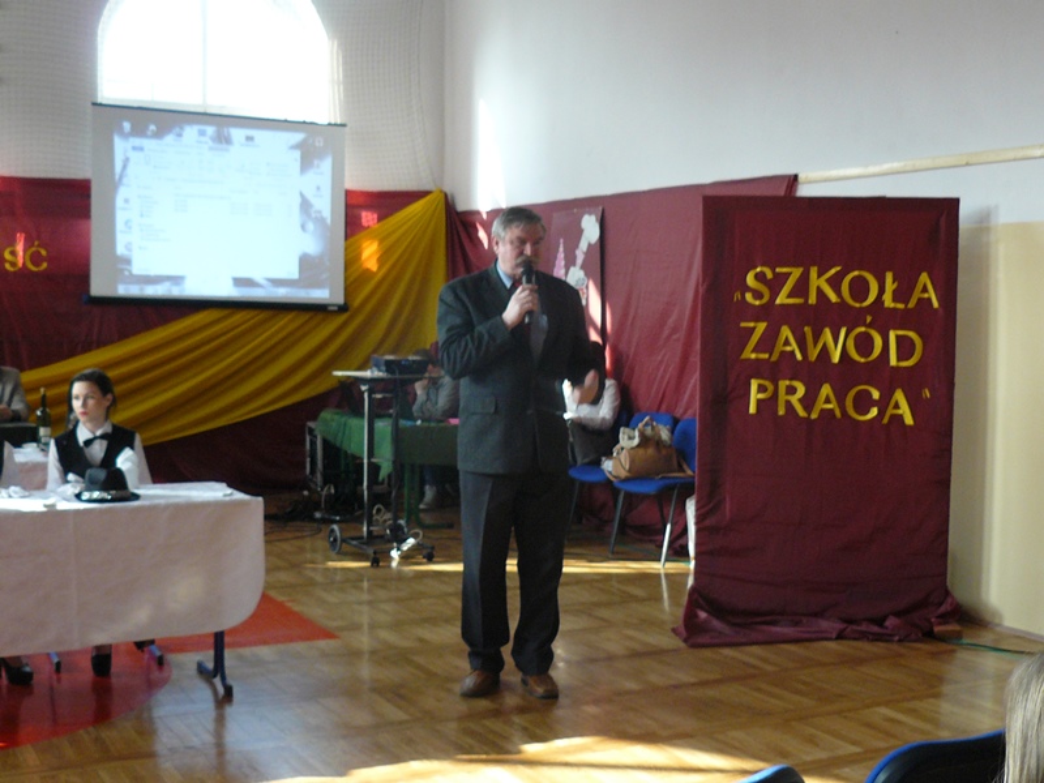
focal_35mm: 48
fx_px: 1448
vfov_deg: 30.3
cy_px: 392
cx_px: 522
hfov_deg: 39.7
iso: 200
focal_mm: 6.6
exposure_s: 1/50
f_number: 2.8
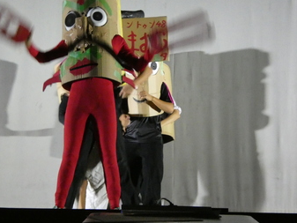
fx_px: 807
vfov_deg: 15.7
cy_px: 82
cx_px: 119
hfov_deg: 20.8
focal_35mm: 94
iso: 1600
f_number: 4.2
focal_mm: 11.9
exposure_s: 1/25
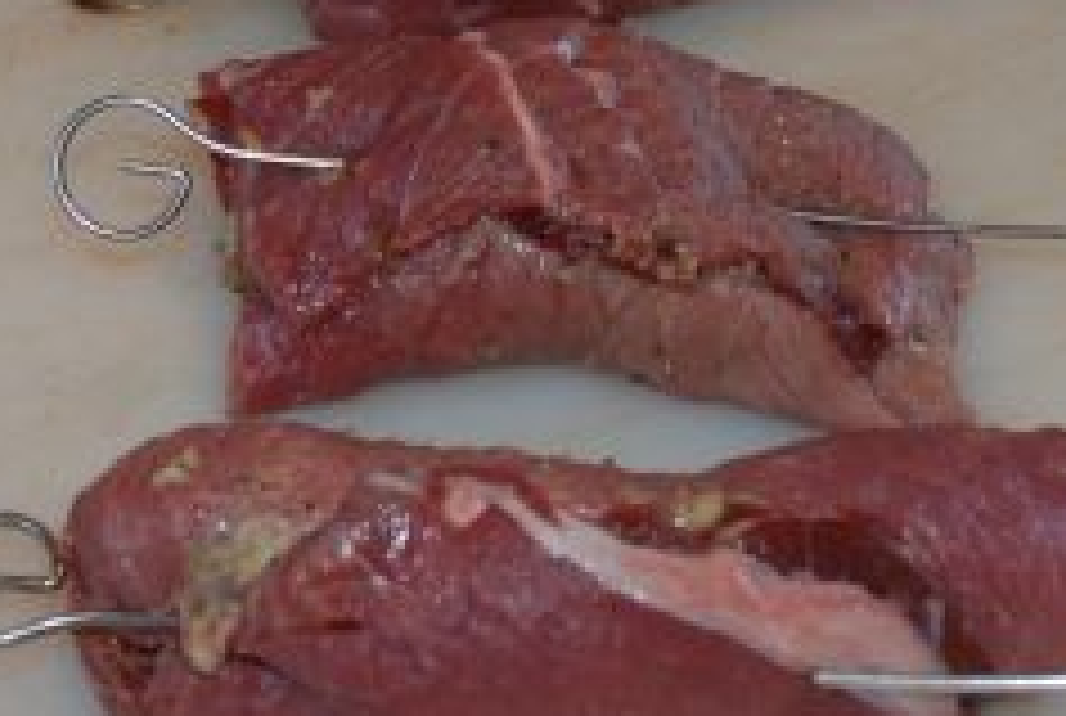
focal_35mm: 162
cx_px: 477
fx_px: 4806
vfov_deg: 8.5
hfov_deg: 12.7
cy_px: 90
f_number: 4.2
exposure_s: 1/60
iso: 400
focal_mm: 32
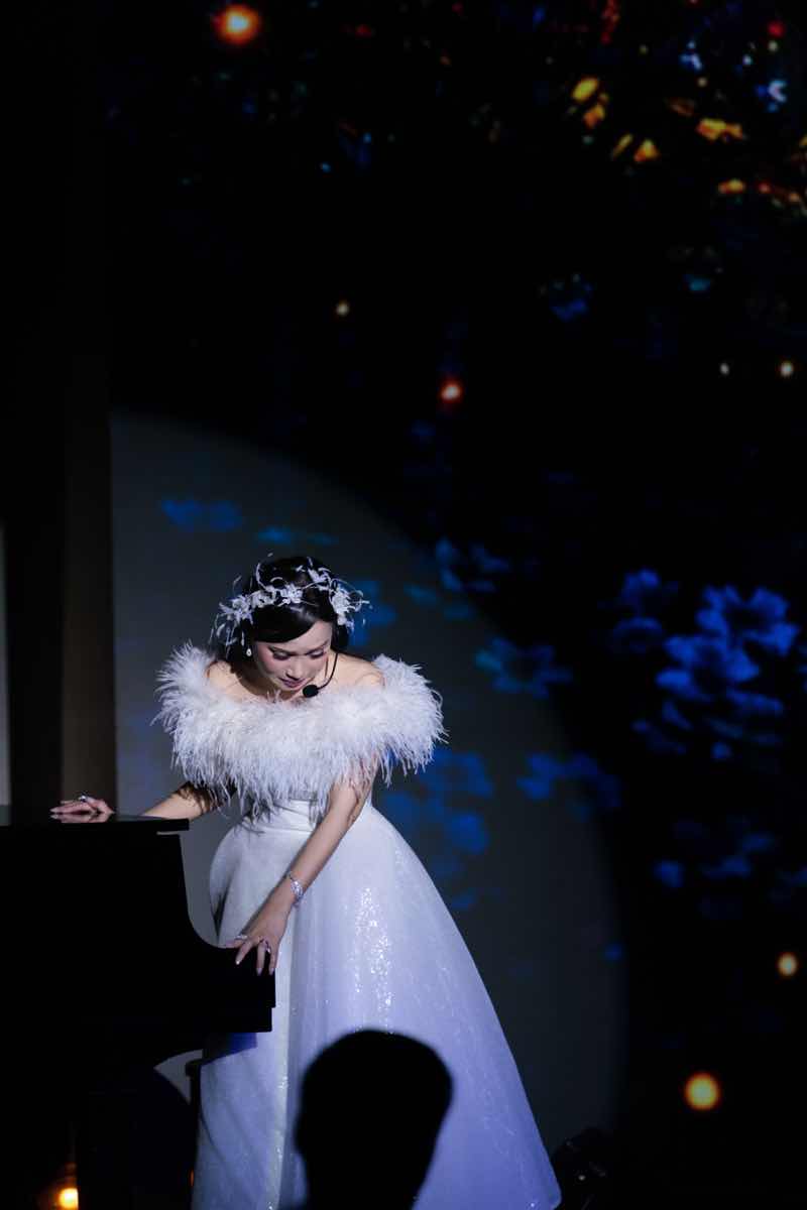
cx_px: 404
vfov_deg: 10.3
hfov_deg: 6.9
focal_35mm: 200
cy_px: 605
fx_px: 6724
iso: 200
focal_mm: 200
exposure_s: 1/250
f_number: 2.8
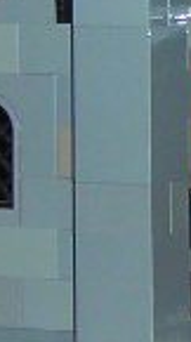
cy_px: -243
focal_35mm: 316
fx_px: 2860
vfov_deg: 6.7
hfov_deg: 3.8
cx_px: 479
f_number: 3.3
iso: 50
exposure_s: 1/60.1
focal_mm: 6.8
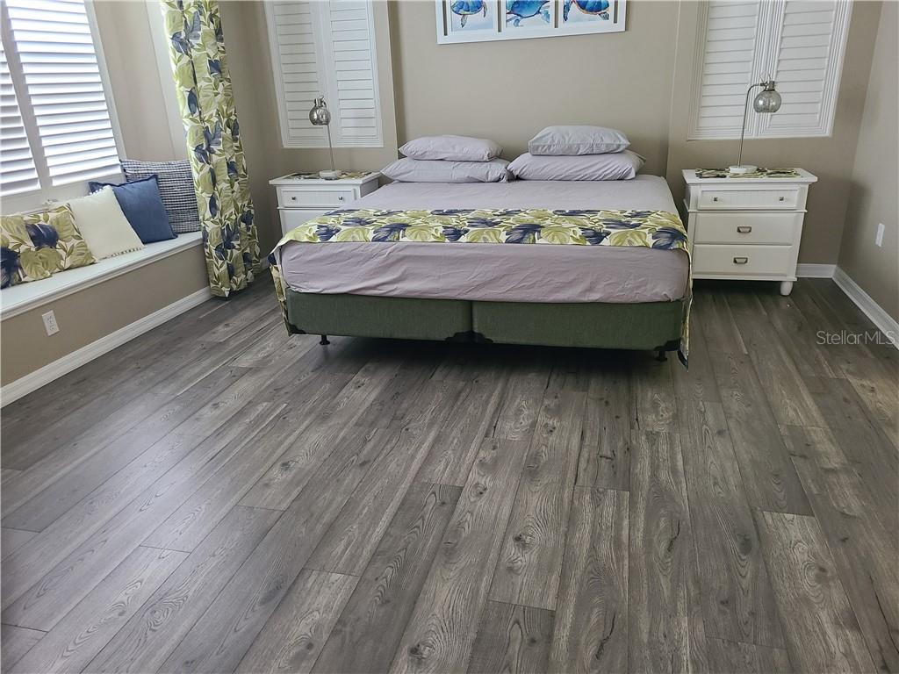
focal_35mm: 26
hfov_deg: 67.3
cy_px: 337
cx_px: 450
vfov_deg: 53.1
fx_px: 675
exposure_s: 1/24
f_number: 1.8
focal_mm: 5.4
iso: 640
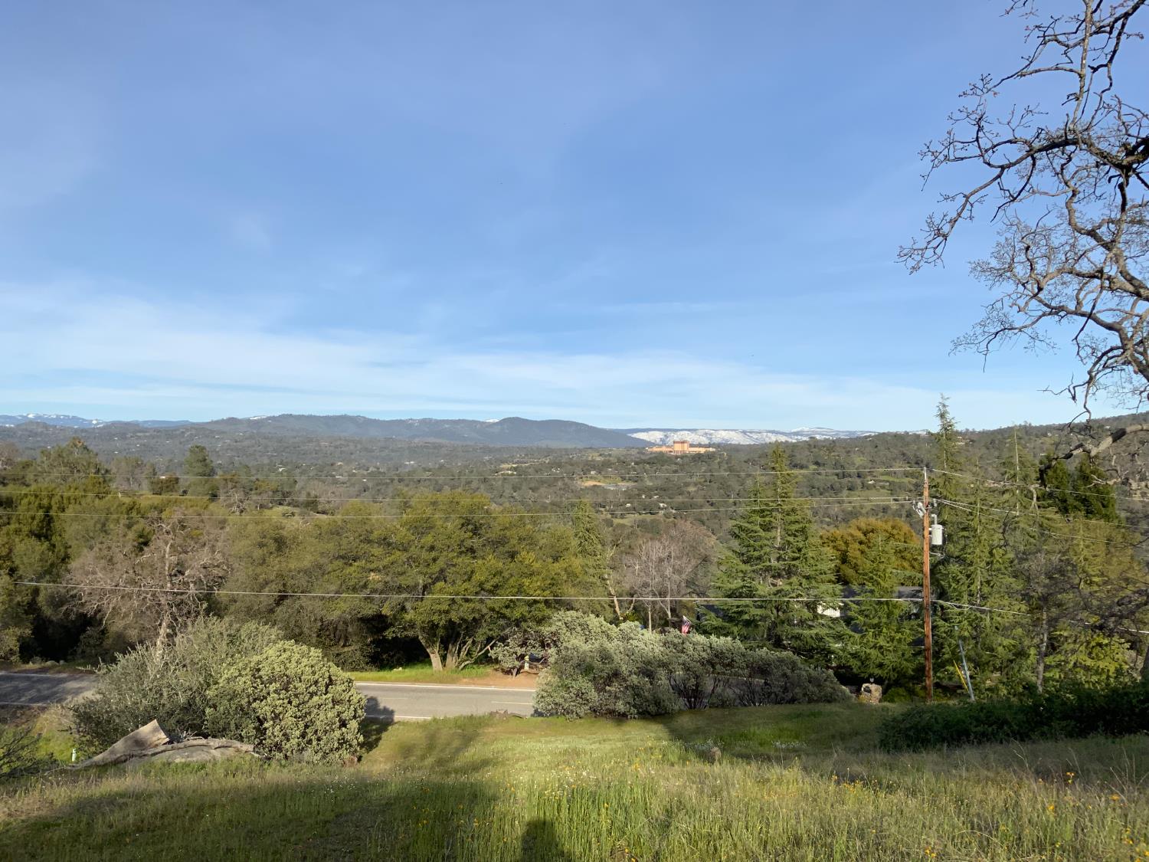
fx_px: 963
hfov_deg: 61.7
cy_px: 431
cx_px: 574
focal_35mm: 29
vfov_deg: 48.2
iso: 20
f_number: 1.8
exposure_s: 1/2227
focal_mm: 3
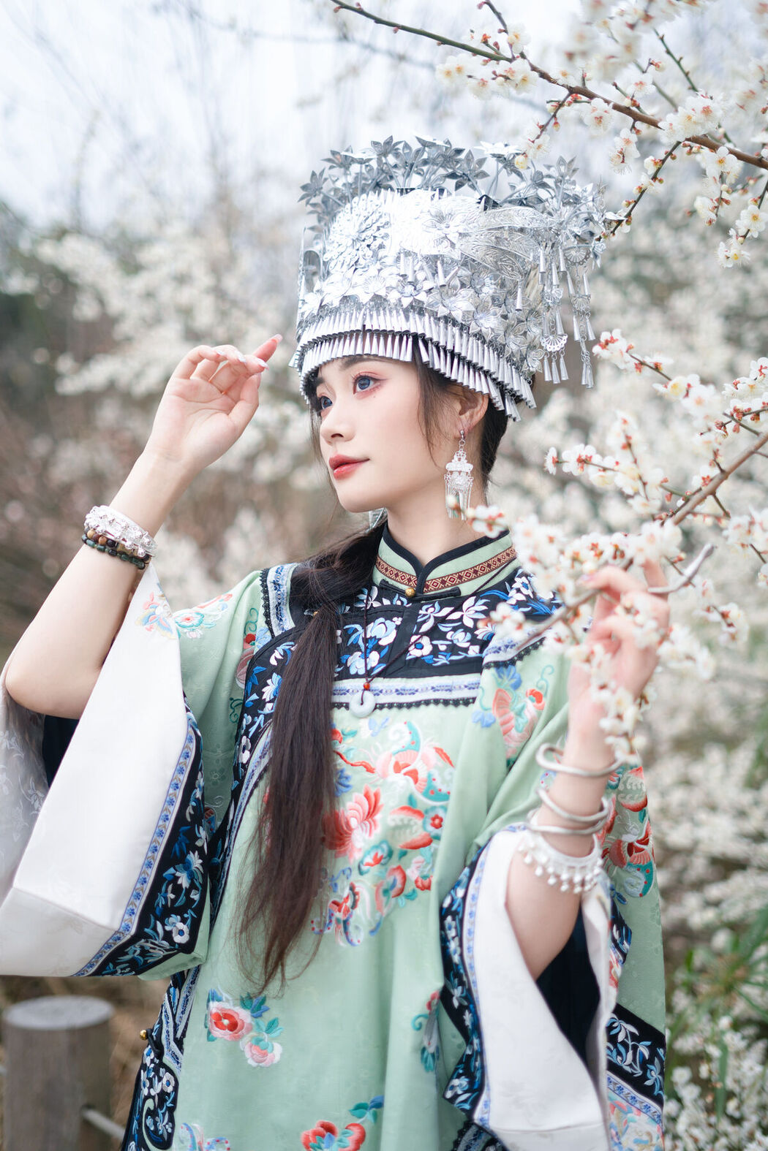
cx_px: 384
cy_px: 576
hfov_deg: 27.0
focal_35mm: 50
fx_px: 1600
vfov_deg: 39.6
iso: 125
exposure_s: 1/640
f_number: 1.8
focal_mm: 50
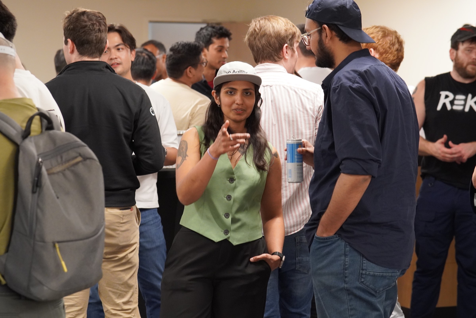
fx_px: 1487
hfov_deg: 18.2
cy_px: 159
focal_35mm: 112
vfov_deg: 12.2
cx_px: 238
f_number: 4
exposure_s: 1/160
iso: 2000
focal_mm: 75
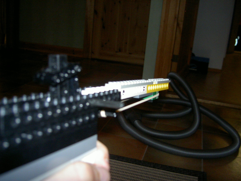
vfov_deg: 36.8
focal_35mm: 39
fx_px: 272
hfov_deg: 47.9
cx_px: 120
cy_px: 90
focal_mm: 8
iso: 100
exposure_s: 1/59.5
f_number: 2.8
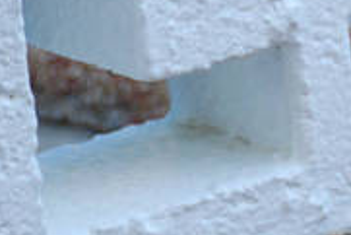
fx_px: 11338
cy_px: 223
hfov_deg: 1.8
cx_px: 549
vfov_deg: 1.2
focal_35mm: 1162
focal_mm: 200
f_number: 5.6
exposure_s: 1/400
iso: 720
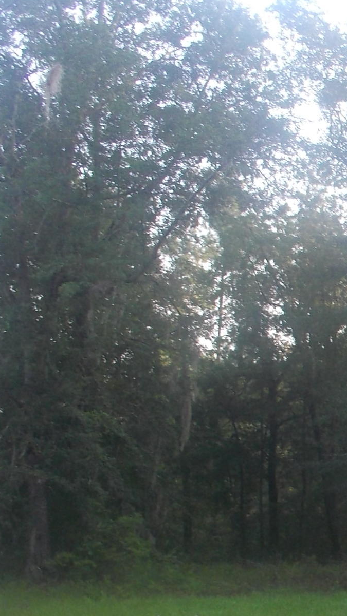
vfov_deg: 26.6
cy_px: 451
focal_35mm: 79
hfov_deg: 13.9
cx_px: 595
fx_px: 1292
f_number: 3.3
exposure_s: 1/40
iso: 80
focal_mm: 4.1
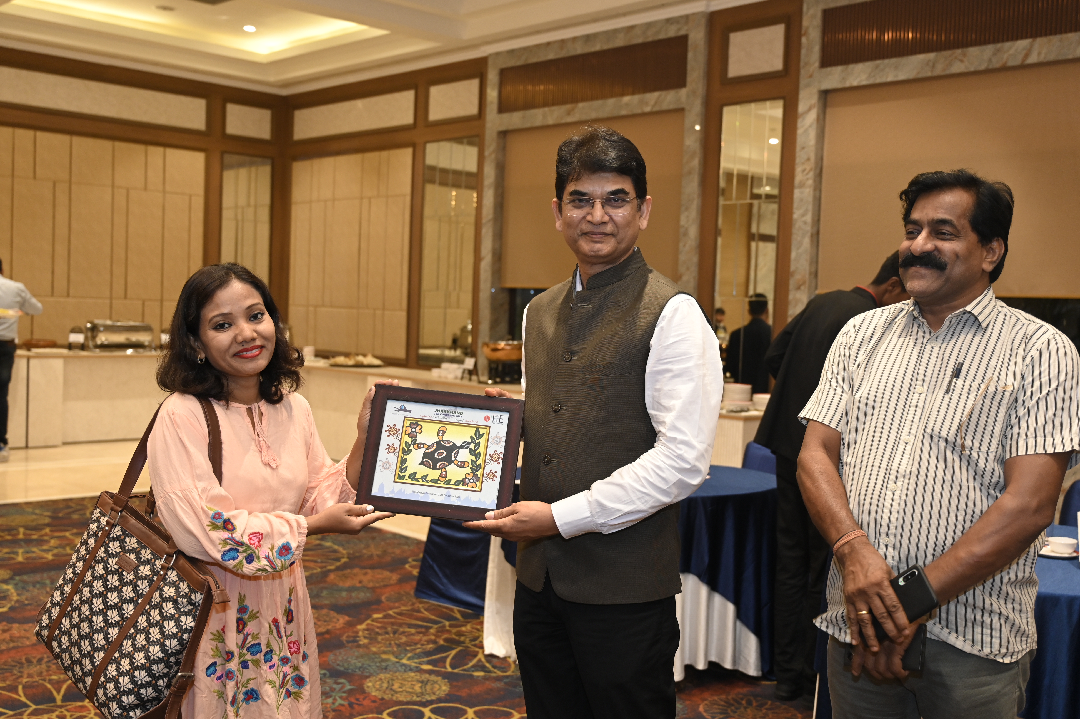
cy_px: 360
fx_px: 1139
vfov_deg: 35.0
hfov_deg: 50.7
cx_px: 540
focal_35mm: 38
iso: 1250
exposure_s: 1/100
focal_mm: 38
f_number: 4
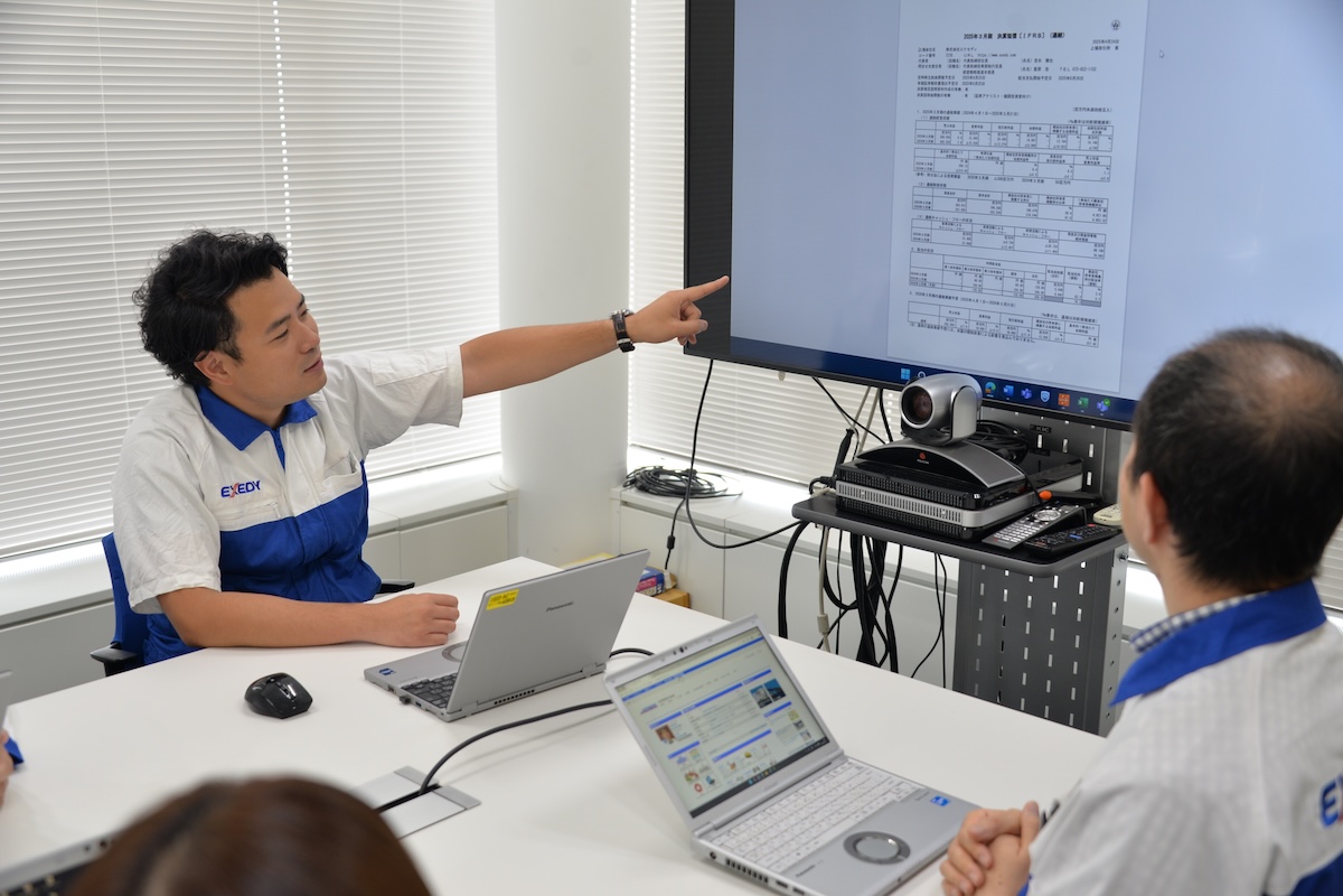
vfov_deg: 33.4
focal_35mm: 40
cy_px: 448
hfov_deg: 48.5
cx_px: 672
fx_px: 1492
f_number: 4.5
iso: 400
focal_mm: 40
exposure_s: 1/80
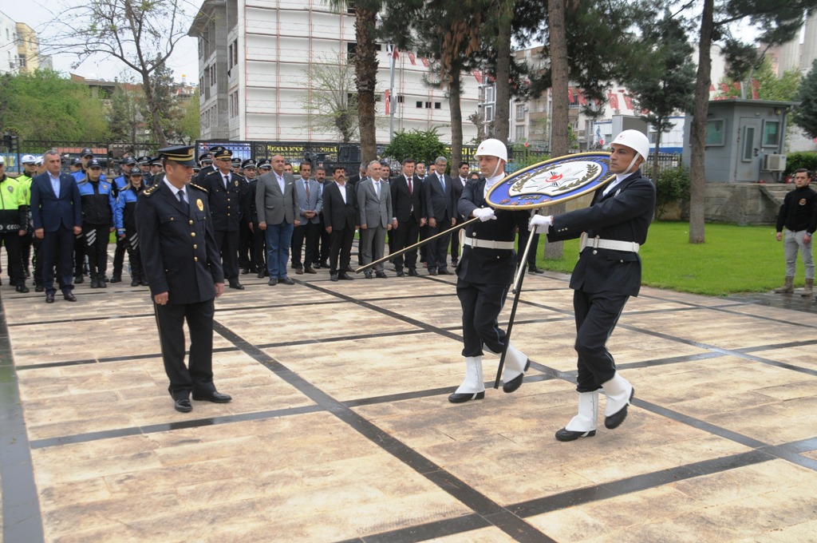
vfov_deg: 34.1
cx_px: 408
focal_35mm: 39
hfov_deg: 49.6
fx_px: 884
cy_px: 272
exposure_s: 1/200
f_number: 7.1
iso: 500
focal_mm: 26
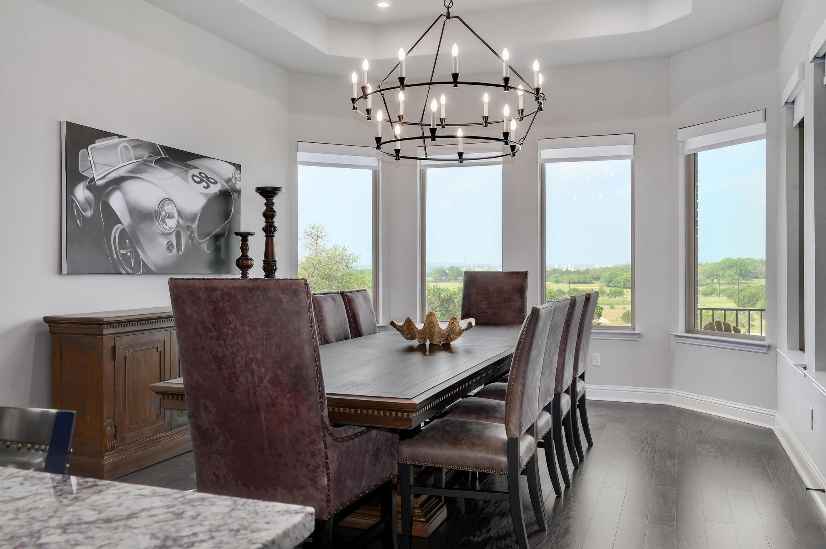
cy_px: 274
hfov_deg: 62.0
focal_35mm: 30
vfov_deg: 43.5
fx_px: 688
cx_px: 413
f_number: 9
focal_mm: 30
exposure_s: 1/50
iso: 1000
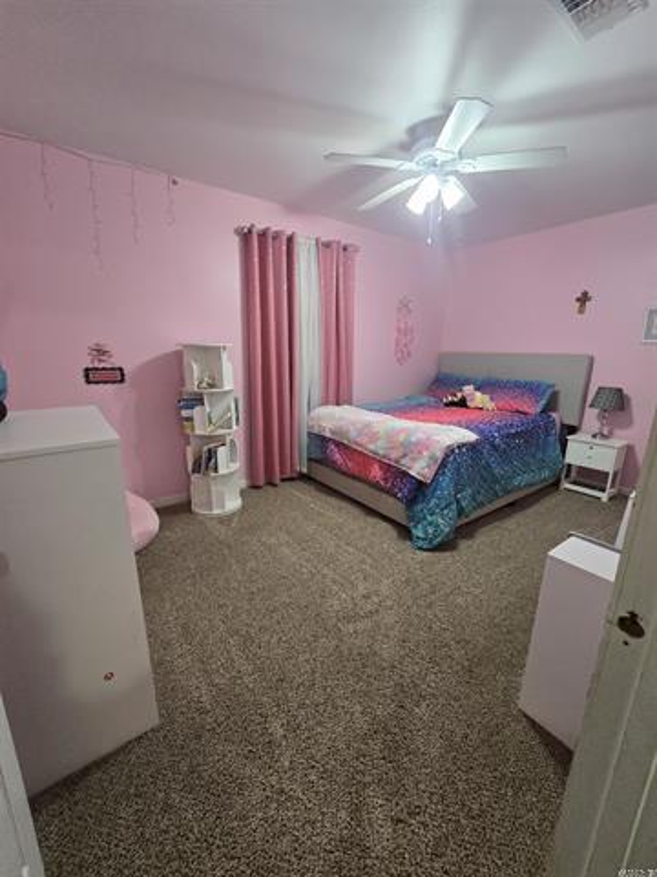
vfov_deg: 106.2
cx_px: 328
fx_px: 329
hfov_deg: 89.9
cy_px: 438
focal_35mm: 13
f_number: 2.2
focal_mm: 2.2
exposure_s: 1/60
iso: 320
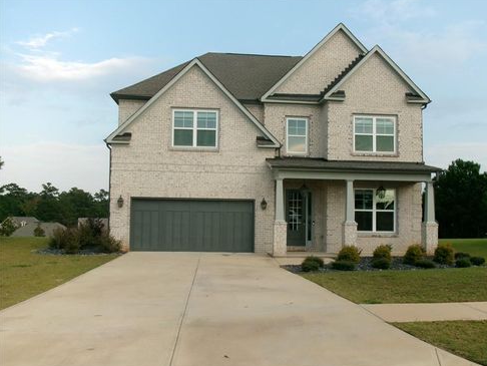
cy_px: 183
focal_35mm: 37
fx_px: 521
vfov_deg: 38.7
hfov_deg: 50.1
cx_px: 249
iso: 100
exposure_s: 1/42
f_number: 11.8
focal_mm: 6.4
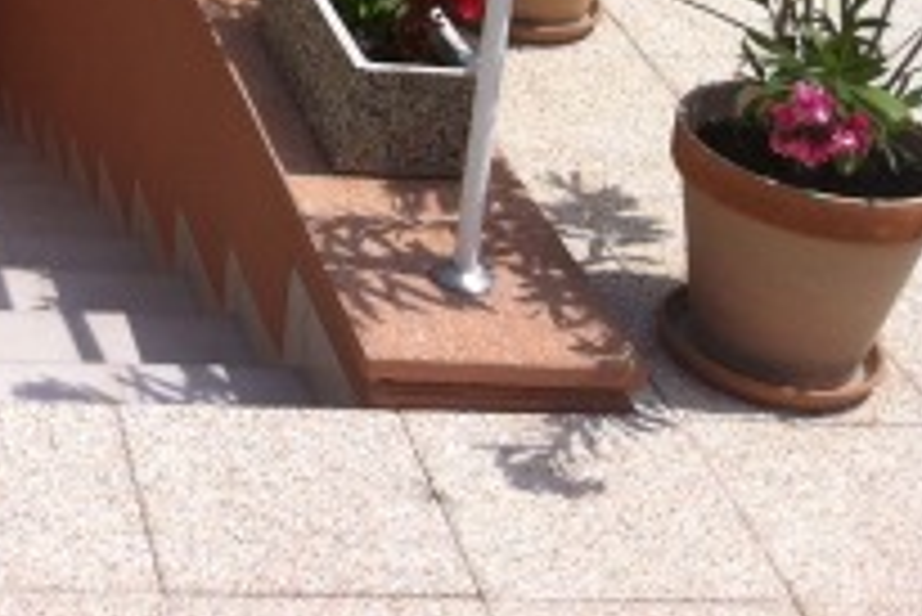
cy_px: -252
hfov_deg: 19.9
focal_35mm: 95
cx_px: -232
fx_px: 2435
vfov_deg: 13.7
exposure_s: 1/1676
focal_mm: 3.85
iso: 80
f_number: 2.8
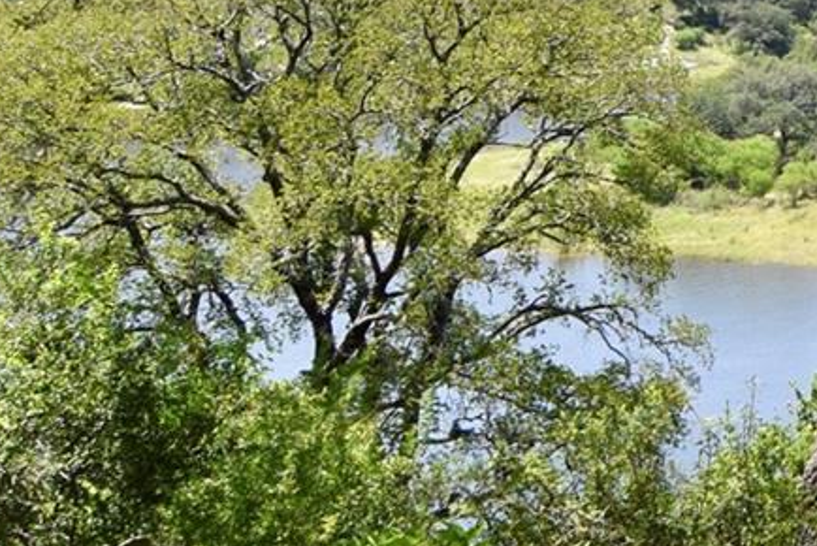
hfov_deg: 16.4
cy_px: -150
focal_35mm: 99
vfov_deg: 13.4
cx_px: 1572
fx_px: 2248
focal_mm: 14
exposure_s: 1/250
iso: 200
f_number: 8
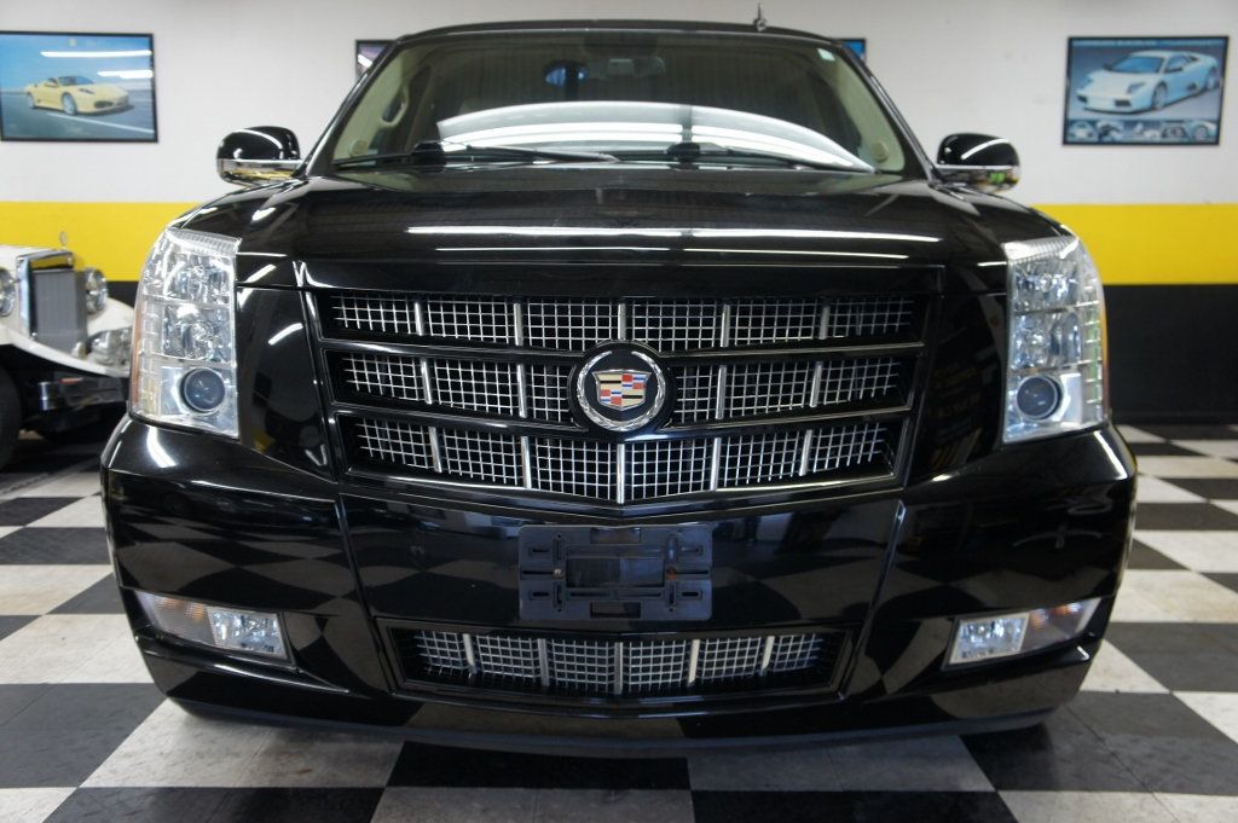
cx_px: 619
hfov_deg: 53.2
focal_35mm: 36
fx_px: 1237
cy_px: 412
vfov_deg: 36.8
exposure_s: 1/40
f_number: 4
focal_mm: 24
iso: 500
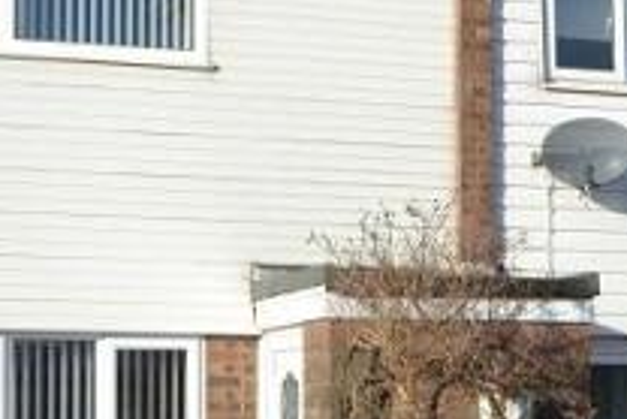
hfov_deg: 19.6
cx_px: 310
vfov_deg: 13.2
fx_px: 1813
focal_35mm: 104
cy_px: 243
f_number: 3.8
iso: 100
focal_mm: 22
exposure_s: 1/640
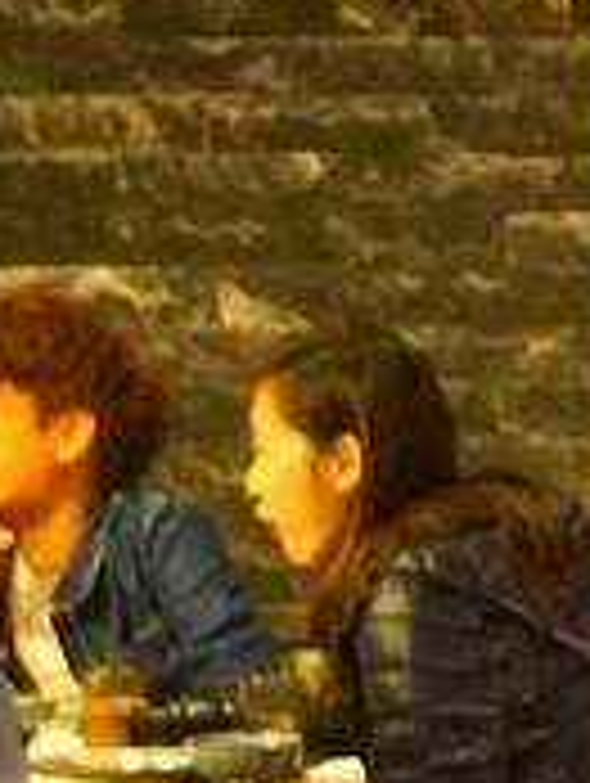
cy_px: 1001
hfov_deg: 7.4
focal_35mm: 178
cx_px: 1784
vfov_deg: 10.9
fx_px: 4031
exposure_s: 1/30
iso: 3200
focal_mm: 21
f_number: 4
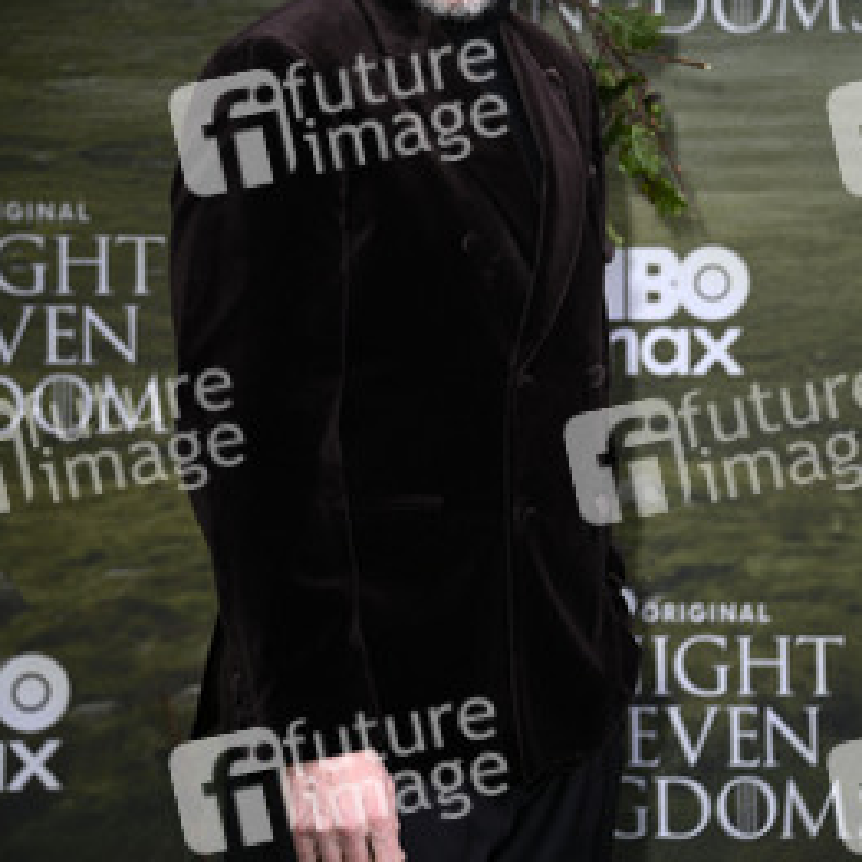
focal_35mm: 136
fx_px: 3832
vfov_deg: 12.8
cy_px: 283
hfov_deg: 12.8
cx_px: 434
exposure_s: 1/250
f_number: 5.6
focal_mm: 105
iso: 640
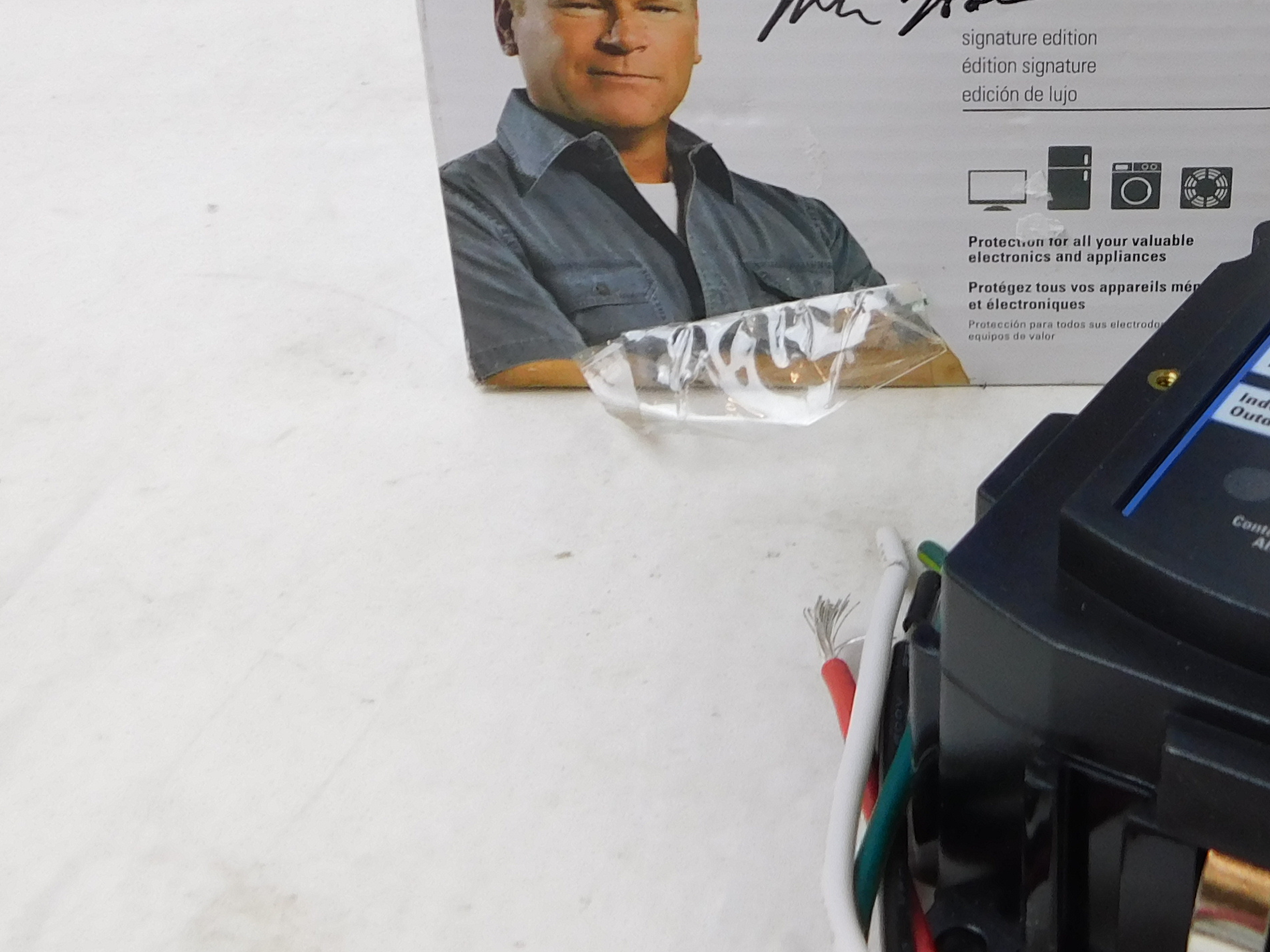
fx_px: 2054
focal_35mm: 56
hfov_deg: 32.6
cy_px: 187
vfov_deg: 25.6
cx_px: 1147
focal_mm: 4
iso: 125
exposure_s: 1/30
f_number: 3
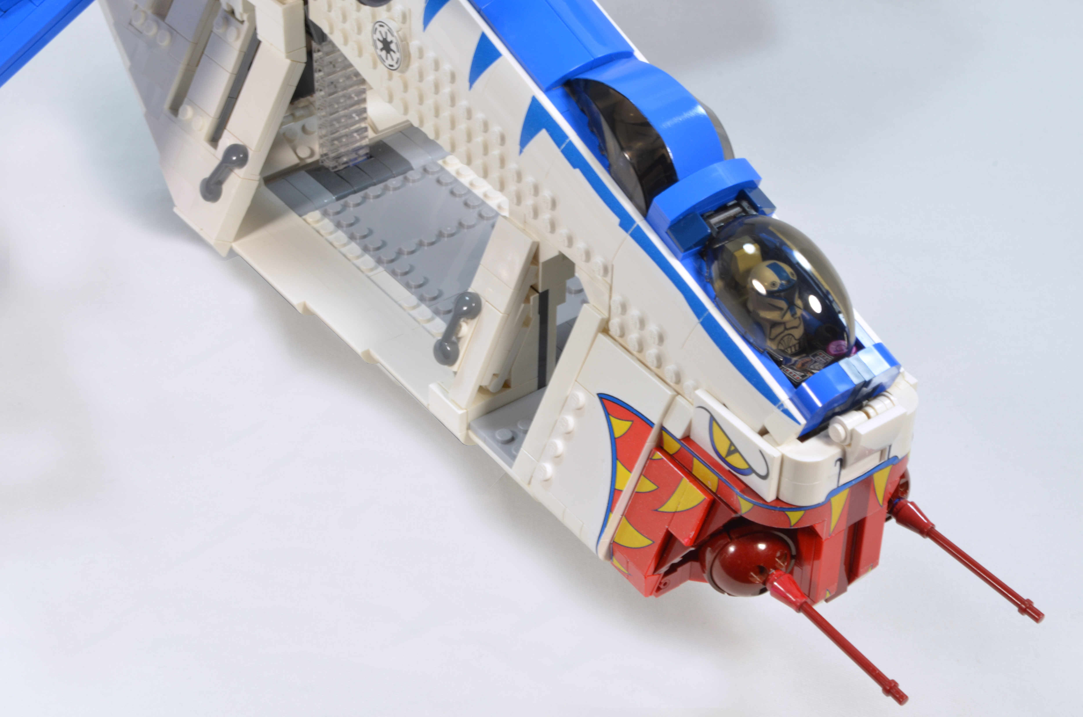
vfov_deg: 18.8
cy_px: 358
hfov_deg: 28.1
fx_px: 2162
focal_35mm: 72
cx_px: 542
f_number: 20
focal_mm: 48
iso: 400
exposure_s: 1/6
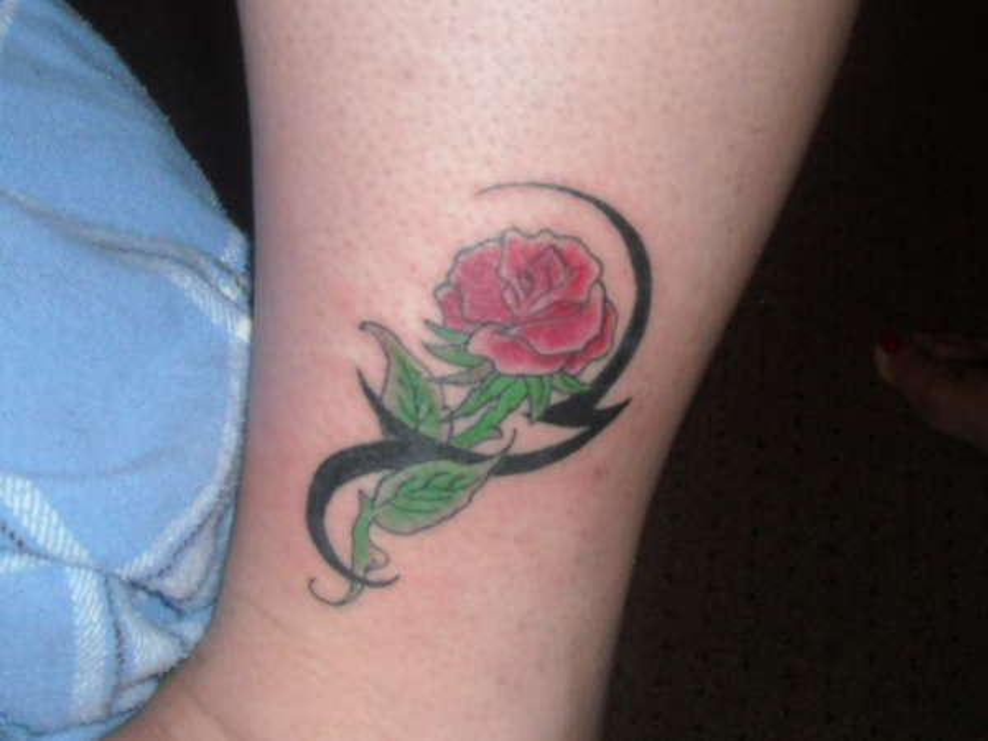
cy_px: 370
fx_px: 999
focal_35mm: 35
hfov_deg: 52.6
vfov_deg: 40.7
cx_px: 494
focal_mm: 5.7
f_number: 2.8
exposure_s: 1/60
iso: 200
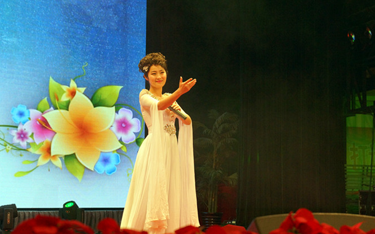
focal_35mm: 89
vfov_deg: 14.7
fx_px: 909
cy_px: 119
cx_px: 162
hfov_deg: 23.3
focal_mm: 50
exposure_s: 1/160
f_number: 4
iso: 800
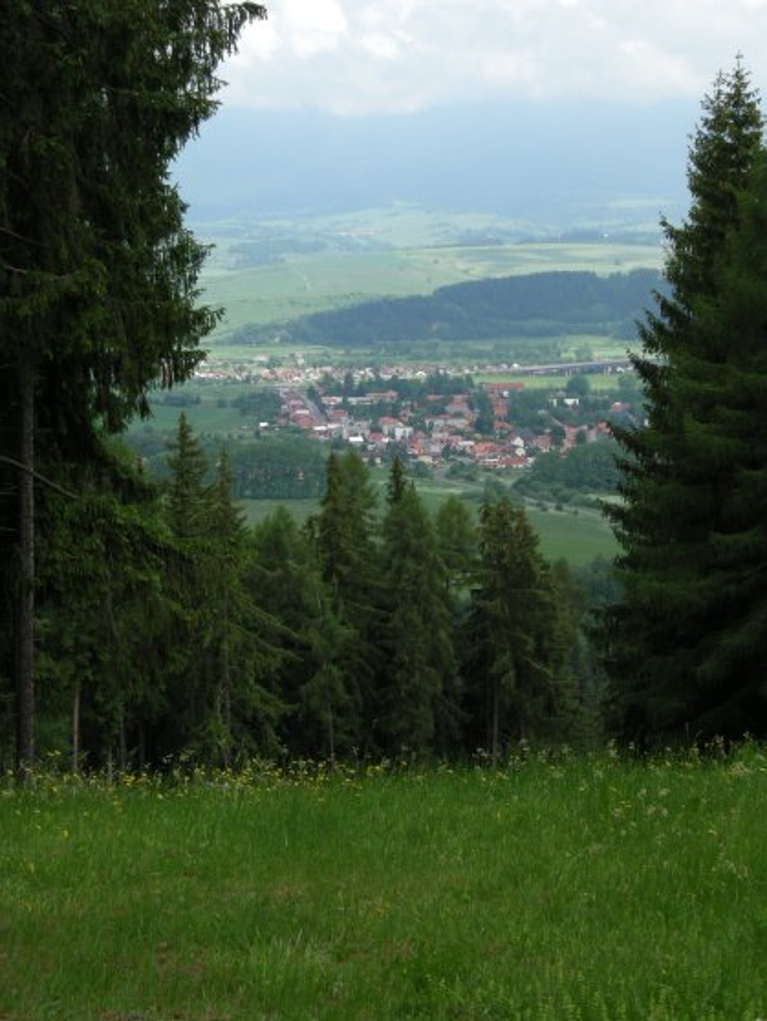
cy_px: 439
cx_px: 377
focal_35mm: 86
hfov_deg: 17.2
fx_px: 2539
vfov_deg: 22.7
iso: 100
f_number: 6.1
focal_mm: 15.7
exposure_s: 1/287
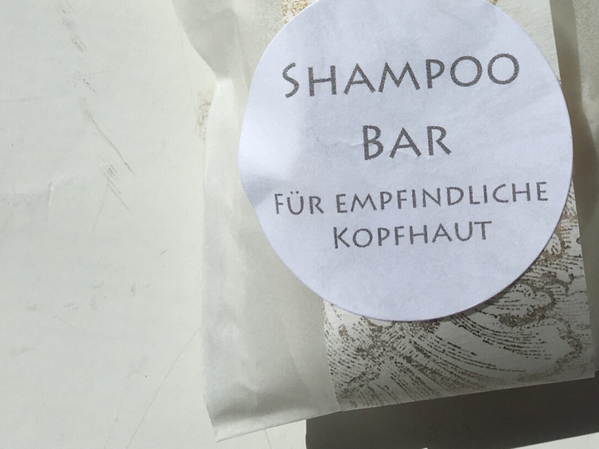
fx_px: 1177
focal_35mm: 68
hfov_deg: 27.8
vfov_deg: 20.7
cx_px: 502
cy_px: -26
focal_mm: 4.15
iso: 25
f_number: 2.2
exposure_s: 1/3846
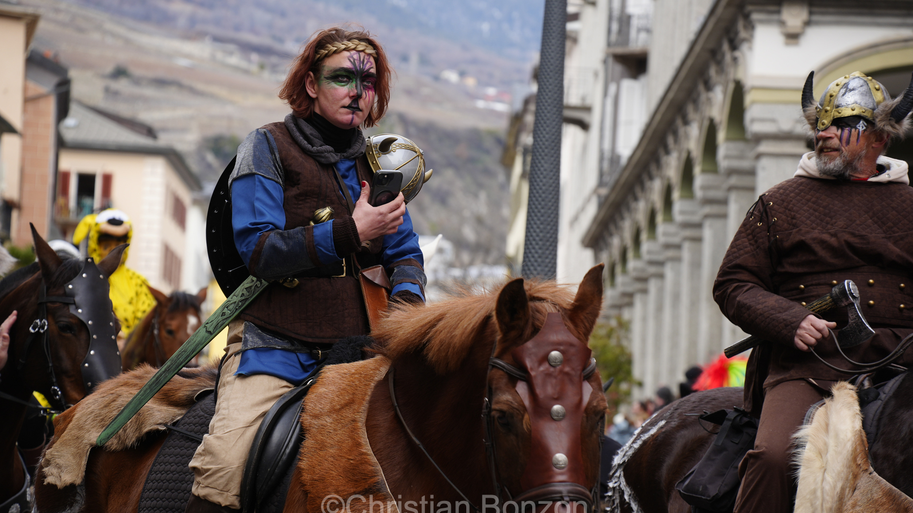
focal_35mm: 140
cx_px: 455
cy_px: 250
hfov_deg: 15.3
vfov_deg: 8.6
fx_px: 3396
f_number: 6.3
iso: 250
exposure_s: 1/250
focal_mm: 133.3
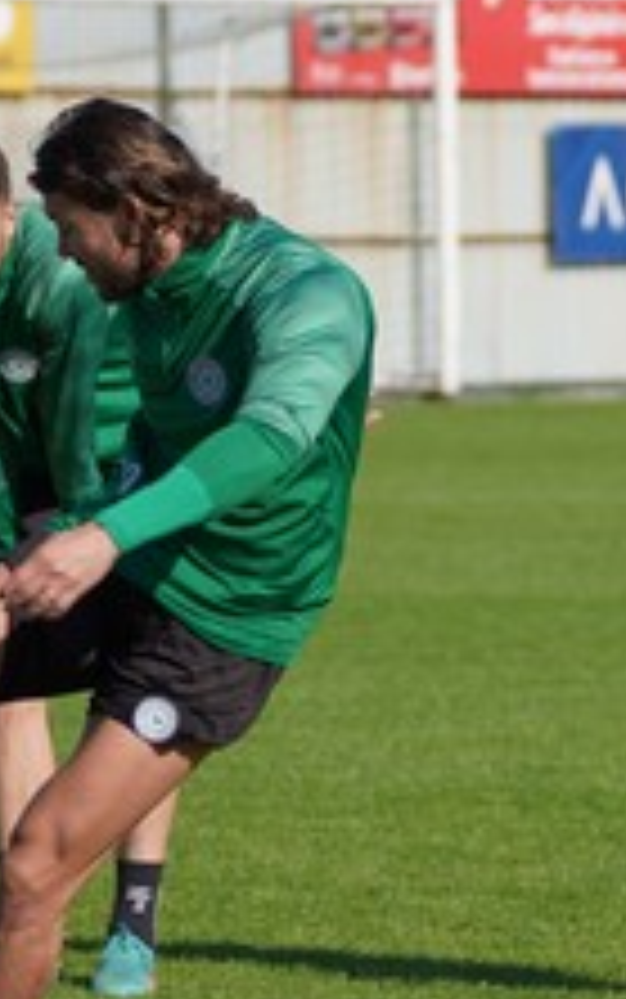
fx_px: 14503
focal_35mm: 532
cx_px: 369
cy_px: 718
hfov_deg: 2.5
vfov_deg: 3.9
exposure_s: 1/640
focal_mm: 173
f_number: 5.6
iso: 100
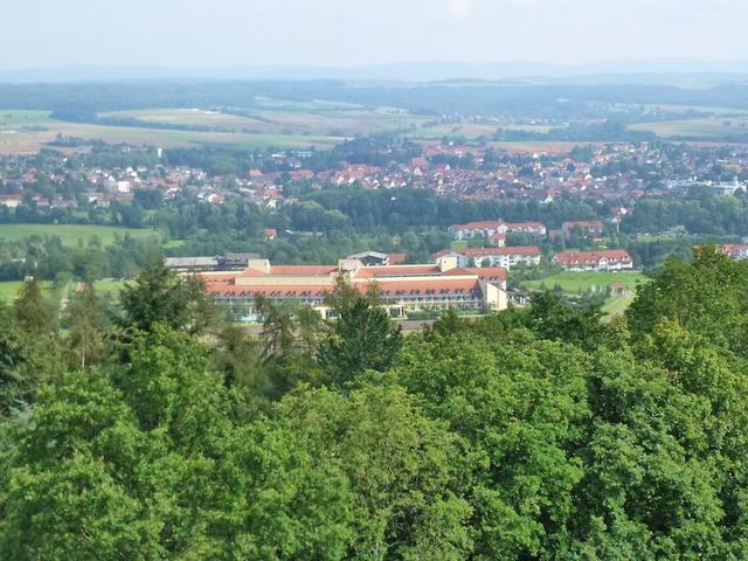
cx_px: 374
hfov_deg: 24.1
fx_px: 1750
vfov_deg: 18.2
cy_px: 280
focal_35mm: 81
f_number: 4.7
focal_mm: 13.6
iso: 250
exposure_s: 1/400
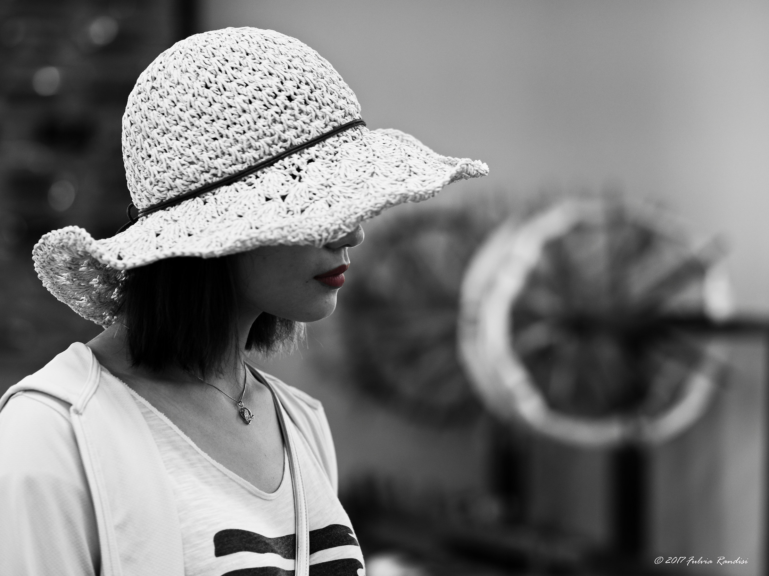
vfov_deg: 9.9
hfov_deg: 13.2
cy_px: 288
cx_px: 384
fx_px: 3332
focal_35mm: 150
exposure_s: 1/40
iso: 200
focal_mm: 75
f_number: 1.8
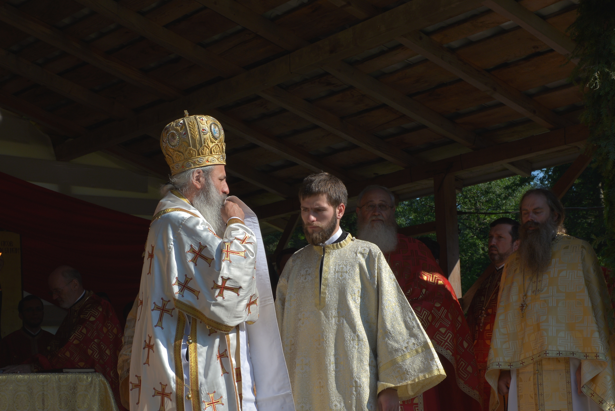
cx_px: 297
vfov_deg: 18.6
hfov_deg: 27.7
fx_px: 1248
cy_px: 285
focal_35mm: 73
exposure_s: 1/320
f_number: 9
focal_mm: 44
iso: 100
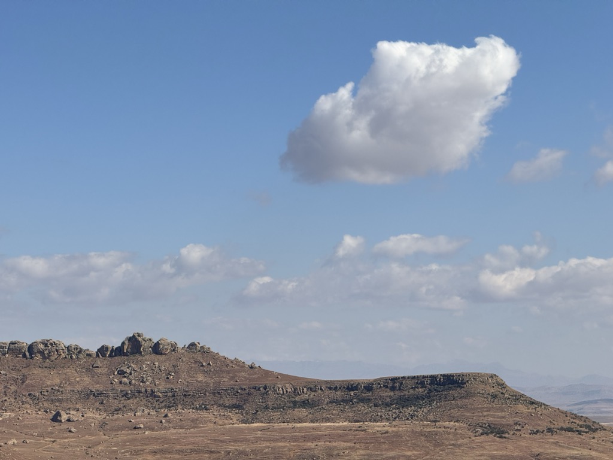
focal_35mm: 120
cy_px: 230
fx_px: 2125
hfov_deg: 16.4
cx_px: 306
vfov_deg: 12.3
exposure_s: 1/2146
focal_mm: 15.66
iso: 50
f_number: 2.8
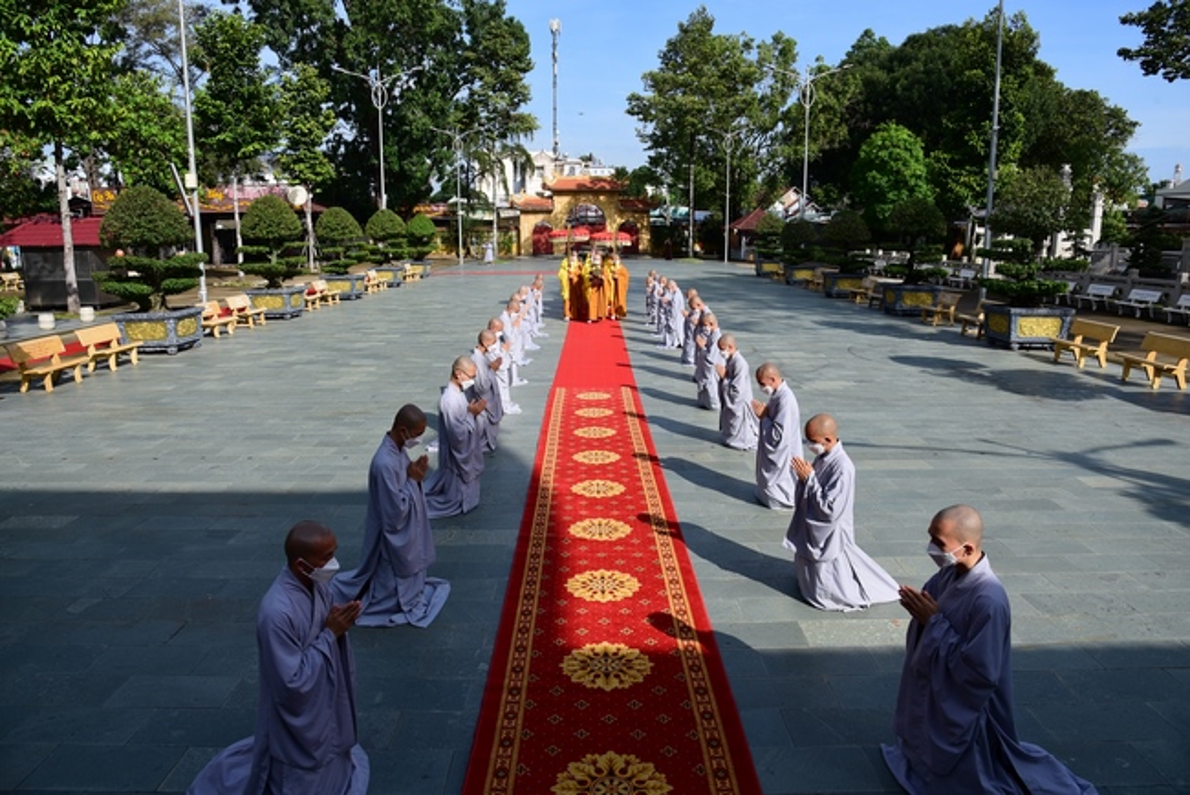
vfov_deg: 53.2
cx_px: 595
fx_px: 794
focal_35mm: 24
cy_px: 398
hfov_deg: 73.7
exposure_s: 1/160
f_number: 9
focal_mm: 24
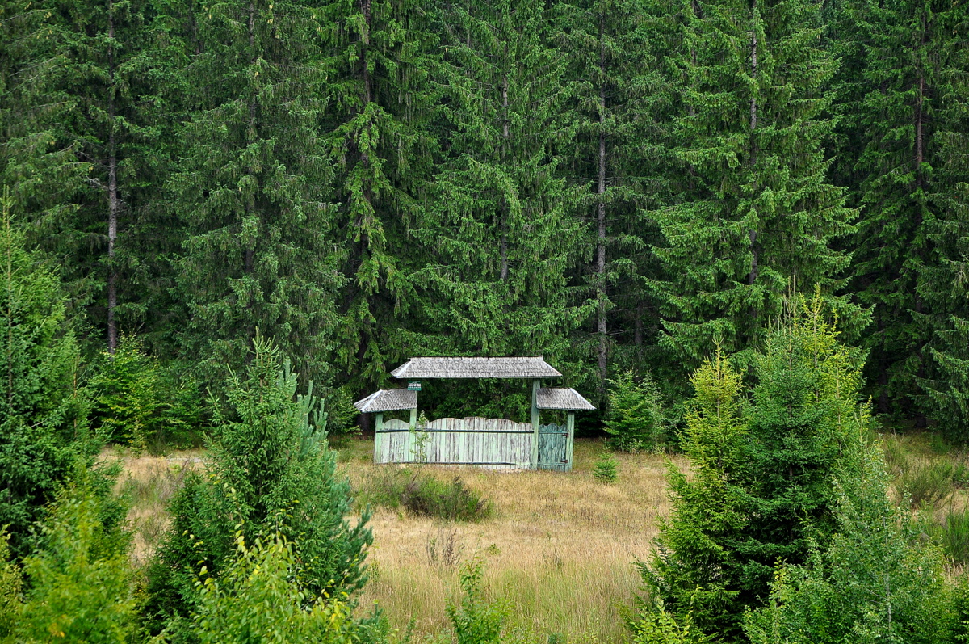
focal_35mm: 105
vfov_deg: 13.0
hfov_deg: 19.5
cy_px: 322
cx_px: 484
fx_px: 2823
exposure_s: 1/320
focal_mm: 70
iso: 400
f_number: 5.3
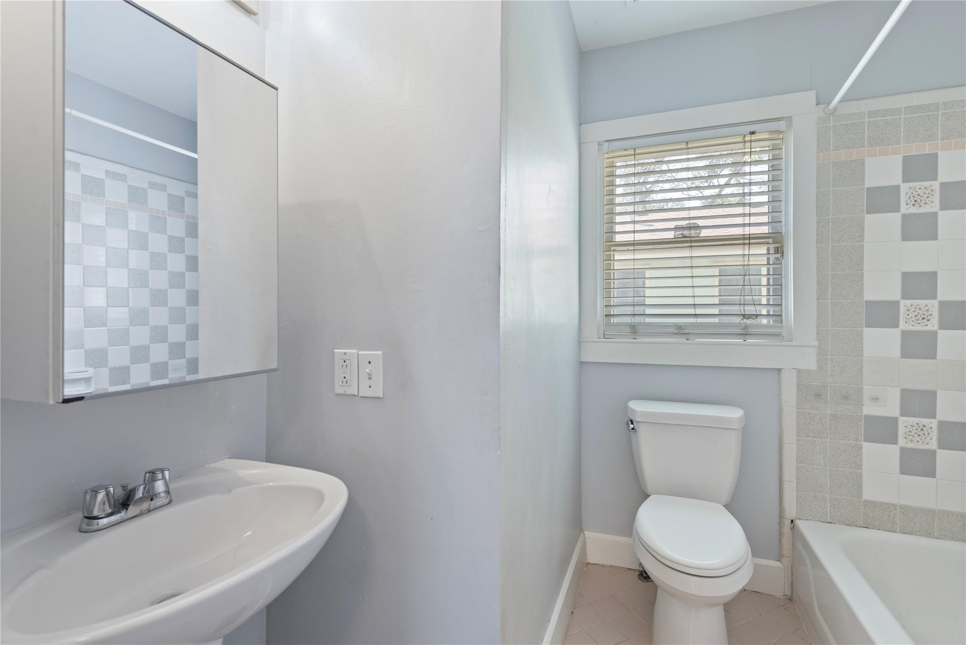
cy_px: 322
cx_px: 483
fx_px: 456
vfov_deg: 70.5
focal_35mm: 17
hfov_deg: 93.3
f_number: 8
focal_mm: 17
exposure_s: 1/3
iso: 400
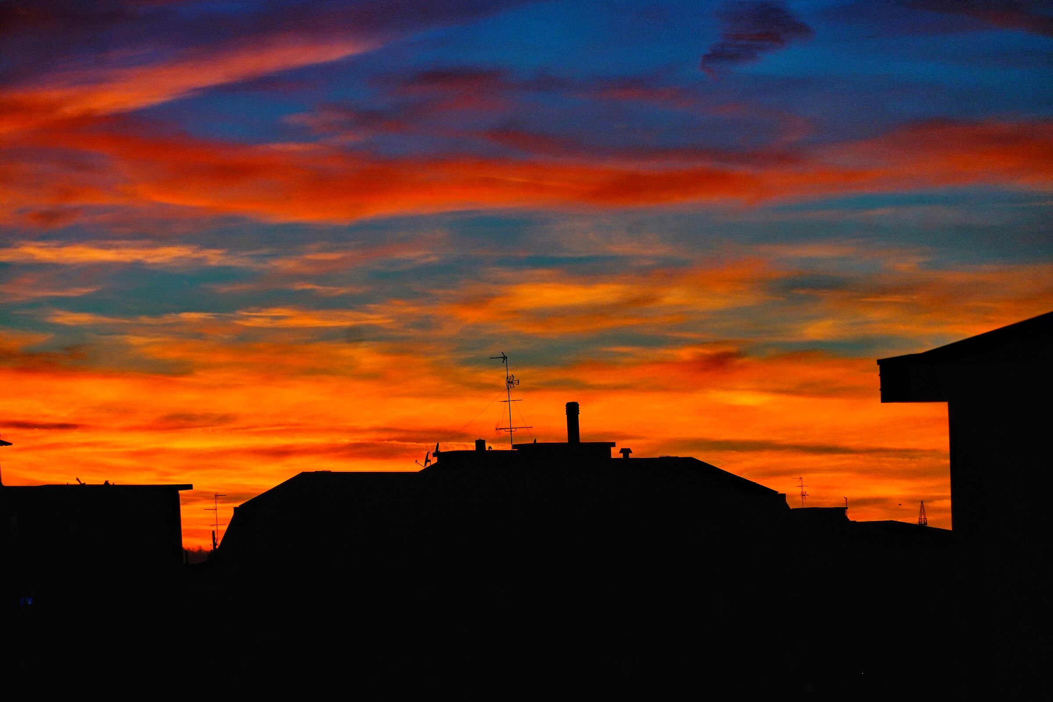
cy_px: 351
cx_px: 526
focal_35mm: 202
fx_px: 5923
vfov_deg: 6.8
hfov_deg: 10.2
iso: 320
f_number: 8
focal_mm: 135
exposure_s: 1/250
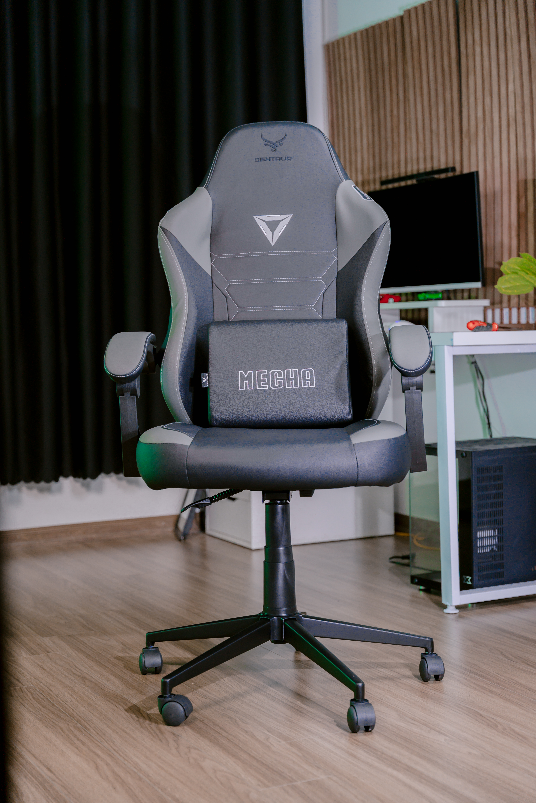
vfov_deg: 35.9
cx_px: 268
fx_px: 1239
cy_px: 402
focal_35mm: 56
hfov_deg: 24.4
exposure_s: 1/100
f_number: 3.2
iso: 500
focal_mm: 55.5
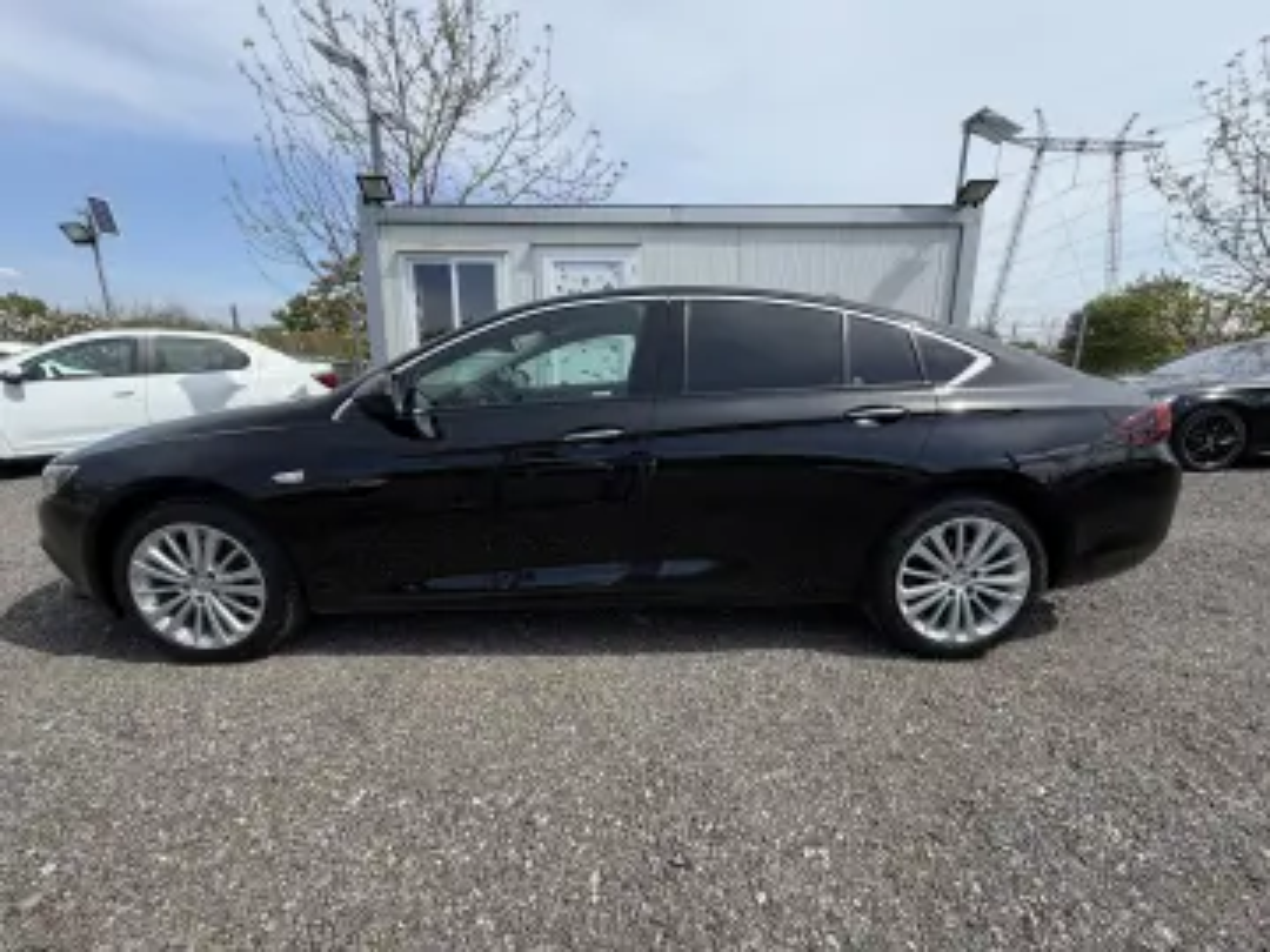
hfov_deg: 102.1
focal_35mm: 14
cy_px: 476
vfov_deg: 85.7
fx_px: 514
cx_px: 635
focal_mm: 2.22
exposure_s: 1/770
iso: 25
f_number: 2.2
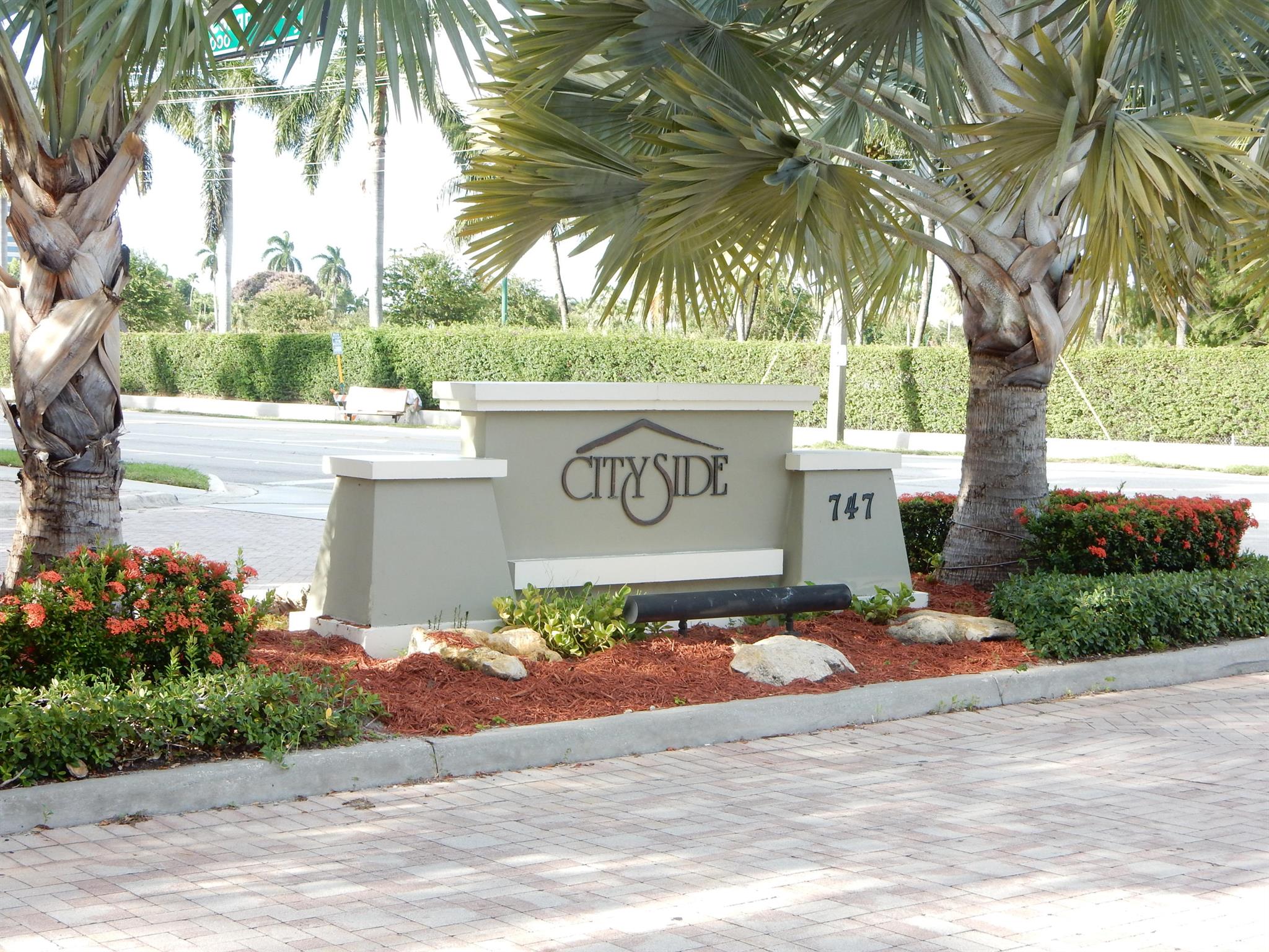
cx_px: 634
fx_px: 2200
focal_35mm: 60
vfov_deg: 24.4
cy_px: 476
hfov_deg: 32.2
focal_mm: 10.7
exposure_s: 1/125
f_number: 4.5
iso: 125
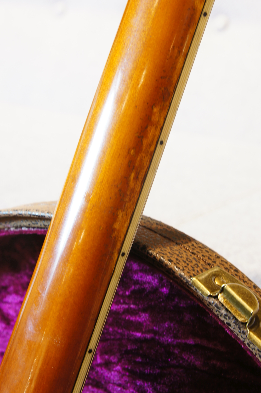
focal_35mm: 75
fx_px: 818
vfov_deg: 27.0
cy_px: 196
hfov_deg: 18.1
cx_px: 130
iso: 100
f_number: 9
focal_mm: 50
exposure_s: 1.6
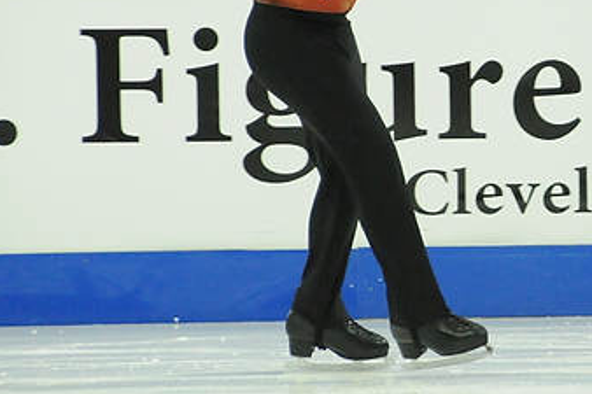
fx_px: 8744
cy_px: 80
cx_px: 583
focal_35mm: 532
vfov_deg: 2.6
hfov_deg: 3.9
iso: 3200
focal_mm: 150
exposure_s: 1/640
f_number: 5.6
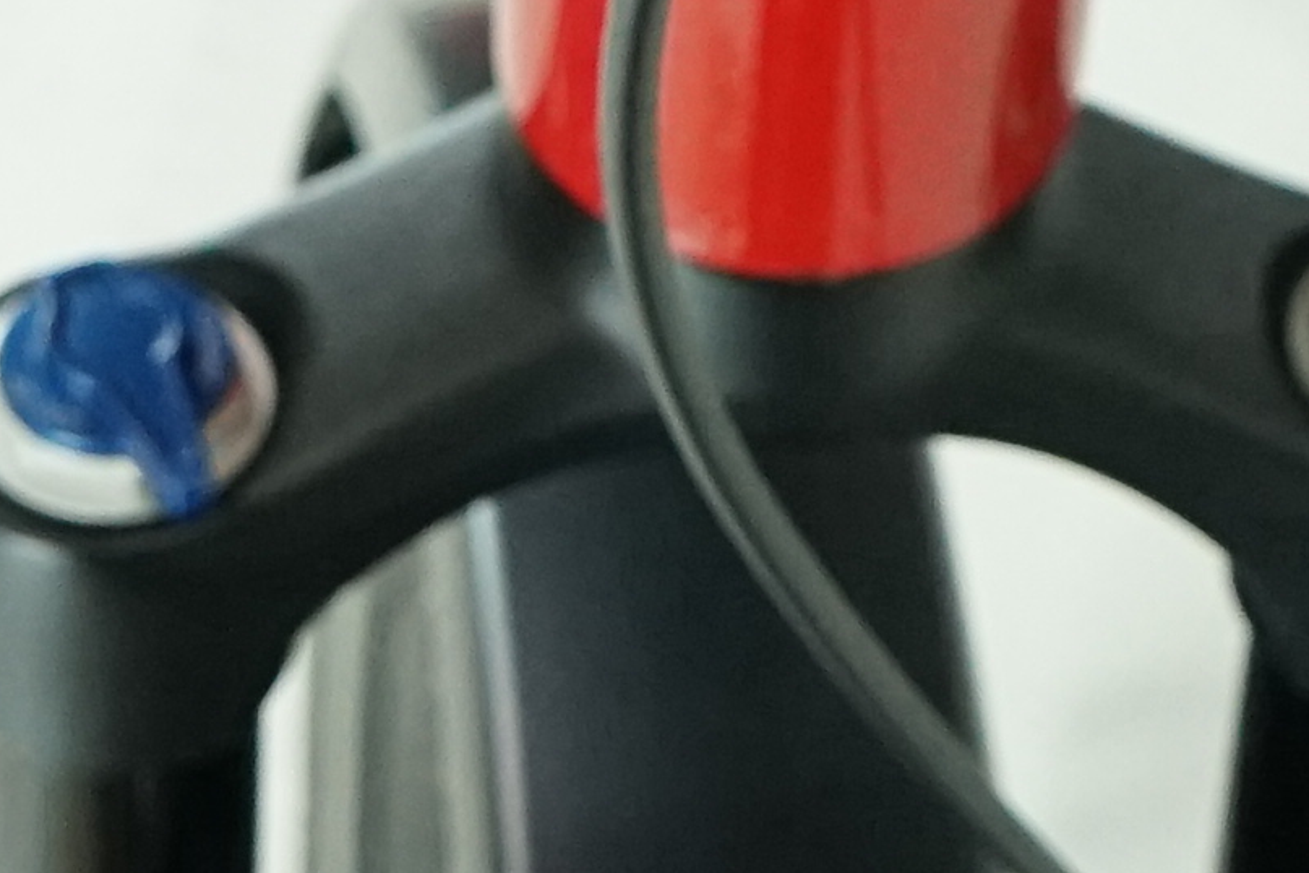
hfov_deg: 9.2
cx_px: 878
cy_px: -445
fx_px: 8108
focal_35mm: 223
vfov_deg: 6.1
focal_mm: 30
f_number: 6.3
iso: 2500
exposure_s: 1/200
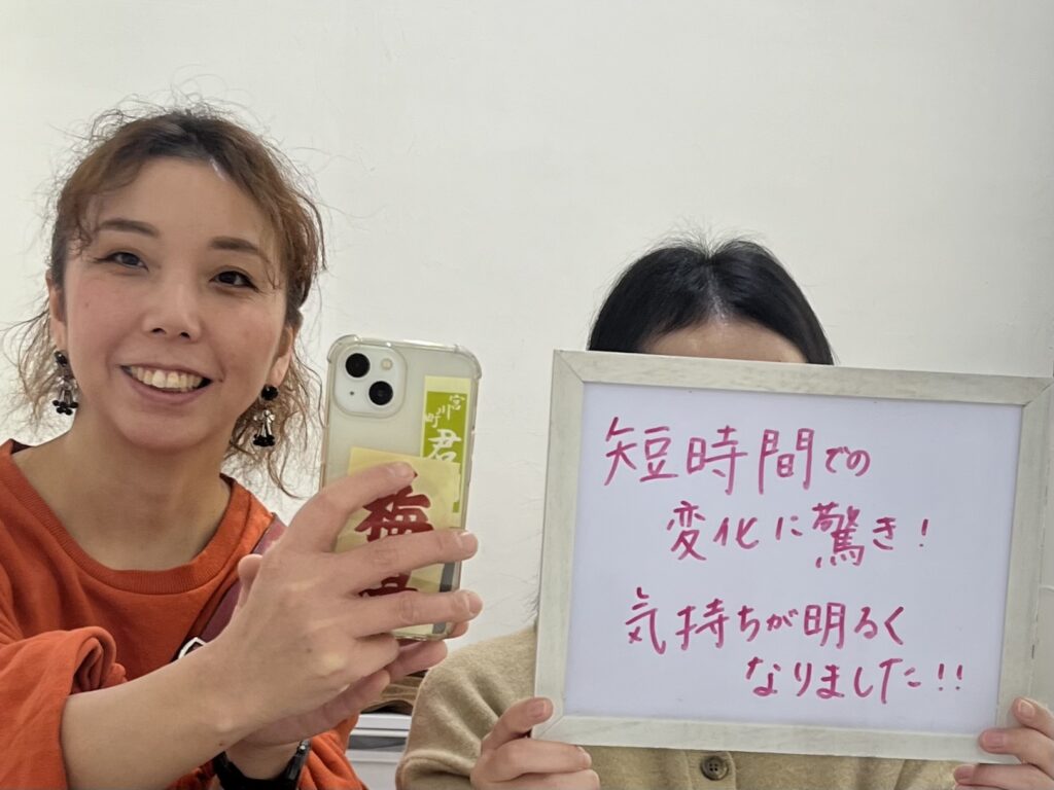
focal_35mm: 26
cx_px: 527
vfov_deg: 53.1
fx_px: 792
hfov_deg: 67.3
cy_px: 395
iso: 64
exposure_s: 1/120
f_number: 1.6
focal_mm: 5.1
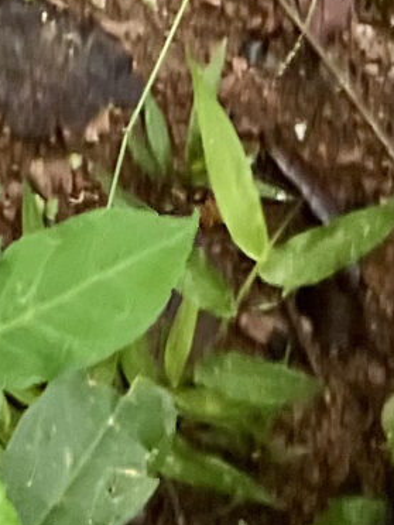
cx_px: -846
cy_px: -1229
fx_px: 2717
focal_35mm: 179
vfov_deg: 8.5
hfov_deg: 7.2
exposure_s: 1/133
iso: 40
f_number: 1.5
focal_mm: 5.7
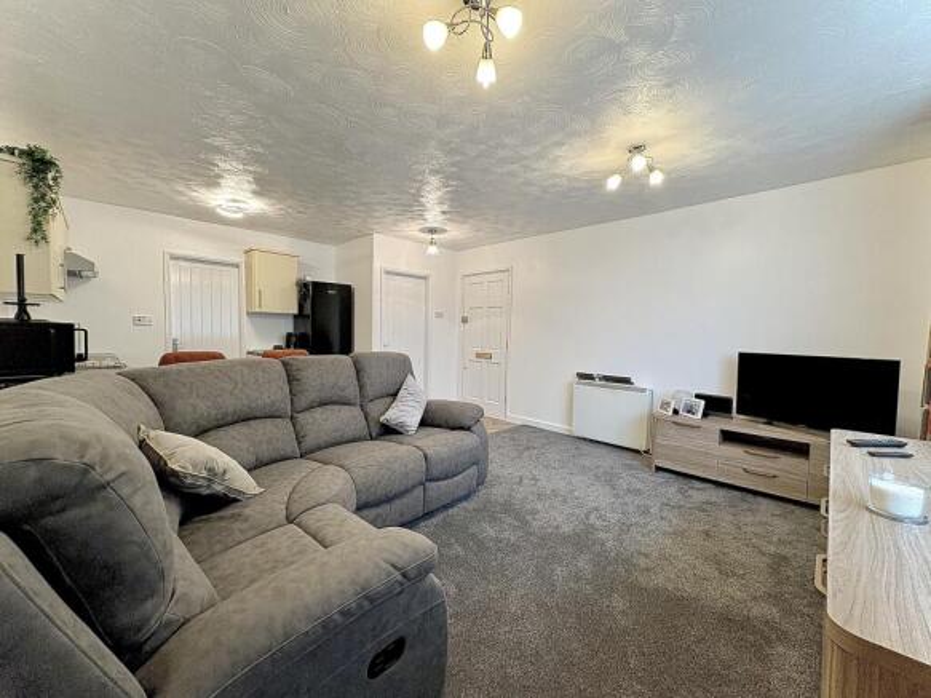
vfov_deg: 85.7
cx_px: 466
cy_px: 349
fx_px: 376
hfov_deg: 102.1
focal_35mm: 14
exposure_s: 1/50
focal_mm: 2.22
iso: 160
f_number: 2.2
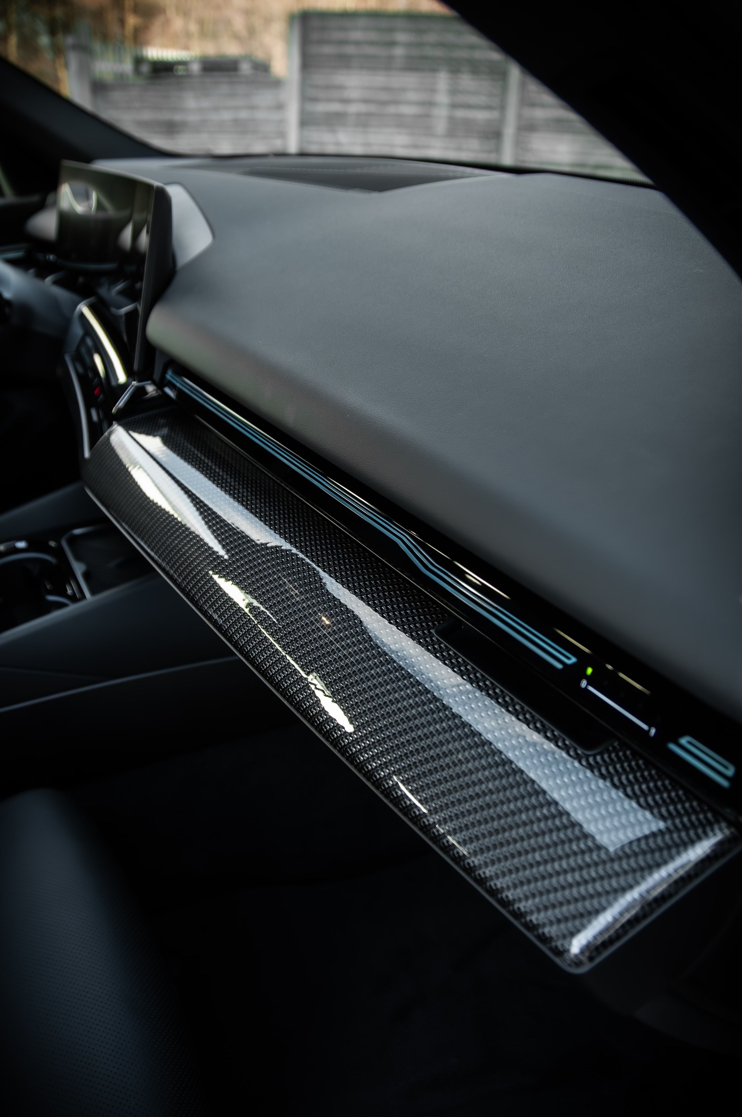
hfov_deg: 47.8
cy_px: 558
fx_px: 837
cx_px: 371
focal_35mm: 27
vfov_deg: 67.4
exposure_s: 1/100
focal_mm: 18
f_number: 3.5
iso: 400
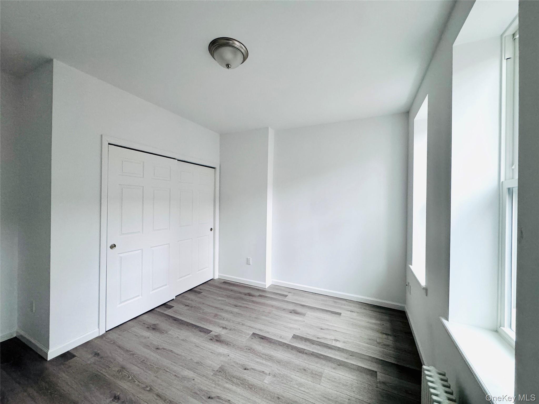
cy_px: 202
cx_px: 270
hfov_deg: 102.1
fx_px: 218
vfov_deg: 85.7
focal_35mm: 14
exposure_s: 1/60
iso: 400
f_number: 2.2
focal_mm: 2.22
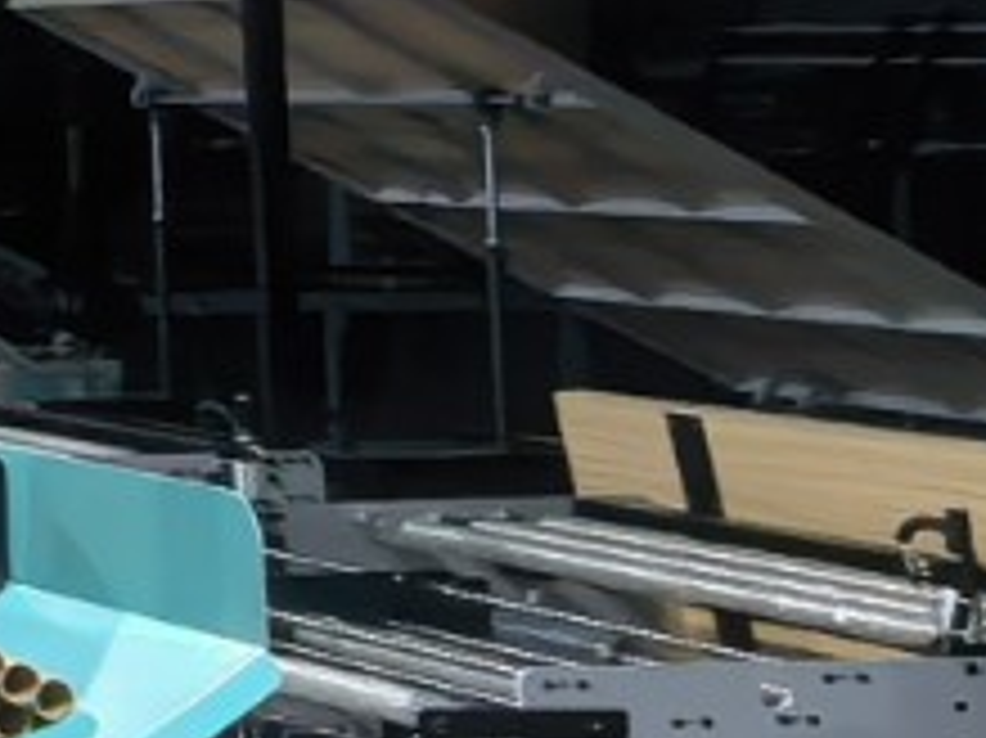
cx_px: -1832
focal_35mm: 117
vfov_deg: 12.4
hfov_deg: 11.4
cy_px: -72
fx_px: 3331
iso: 320
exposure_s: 1/33.3
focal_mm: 1.95
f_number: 2.2
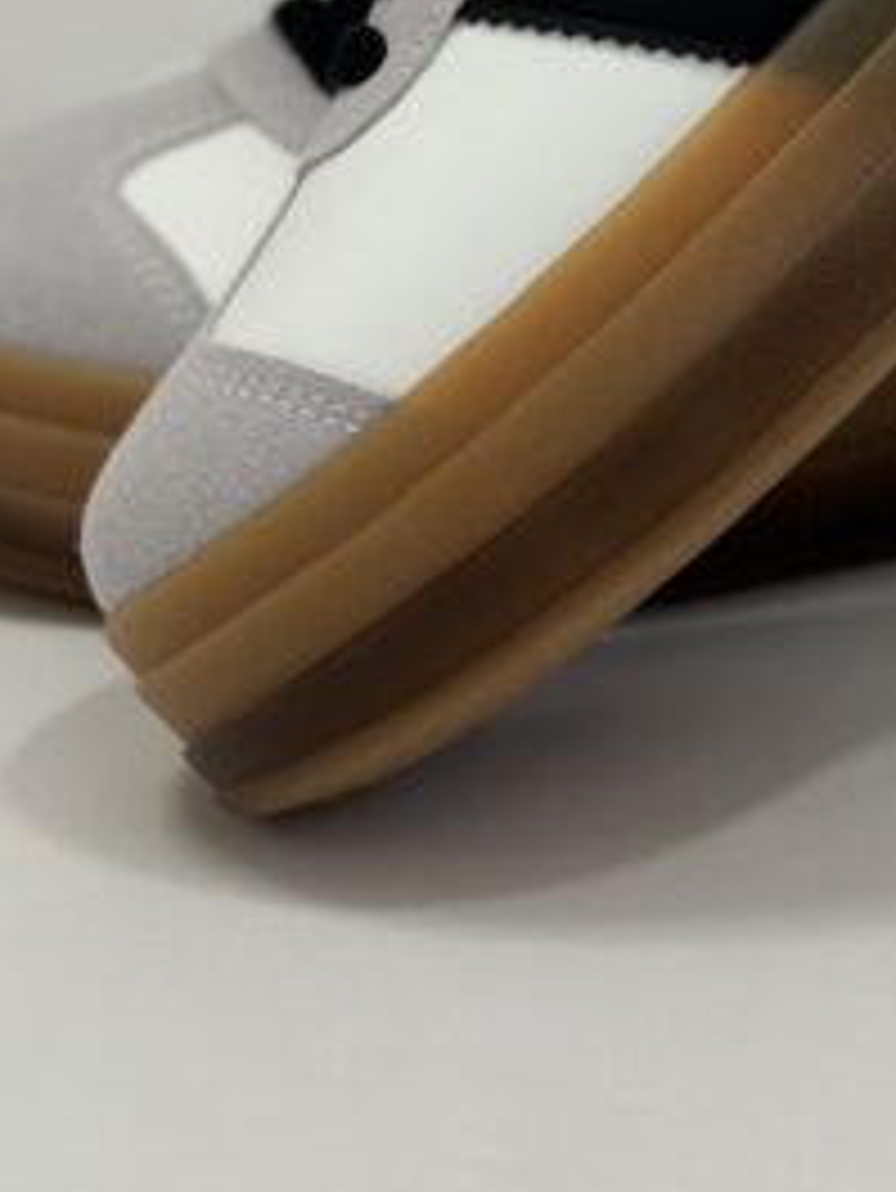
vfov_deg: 13.1
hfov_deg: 10.2
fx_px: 5000
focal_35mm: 145
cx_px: 693
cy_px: -396
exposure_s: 1/100
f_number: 1.78
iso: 125
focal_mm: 6.86
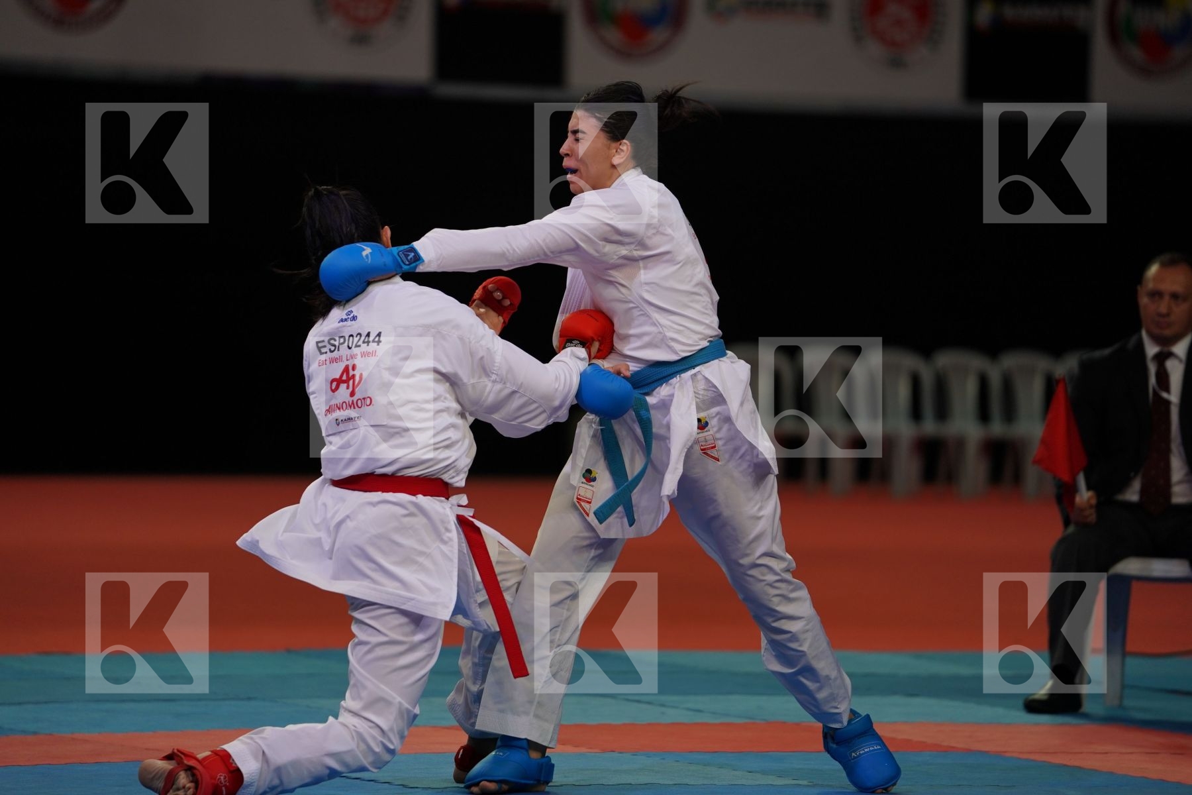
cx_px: 596
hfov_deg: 10.3
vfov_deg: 6.9
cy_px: 398
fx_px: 6622
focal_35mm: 200
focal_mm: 200
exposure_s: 1/1000
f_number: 2.8
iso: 500
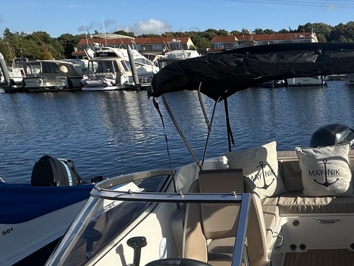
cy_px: 207
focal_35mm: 36
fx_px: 368
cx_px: 331
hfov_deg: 45.5
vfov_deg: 38.4
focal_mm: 2.22
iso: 40
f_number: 2.2
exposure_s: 1/1366
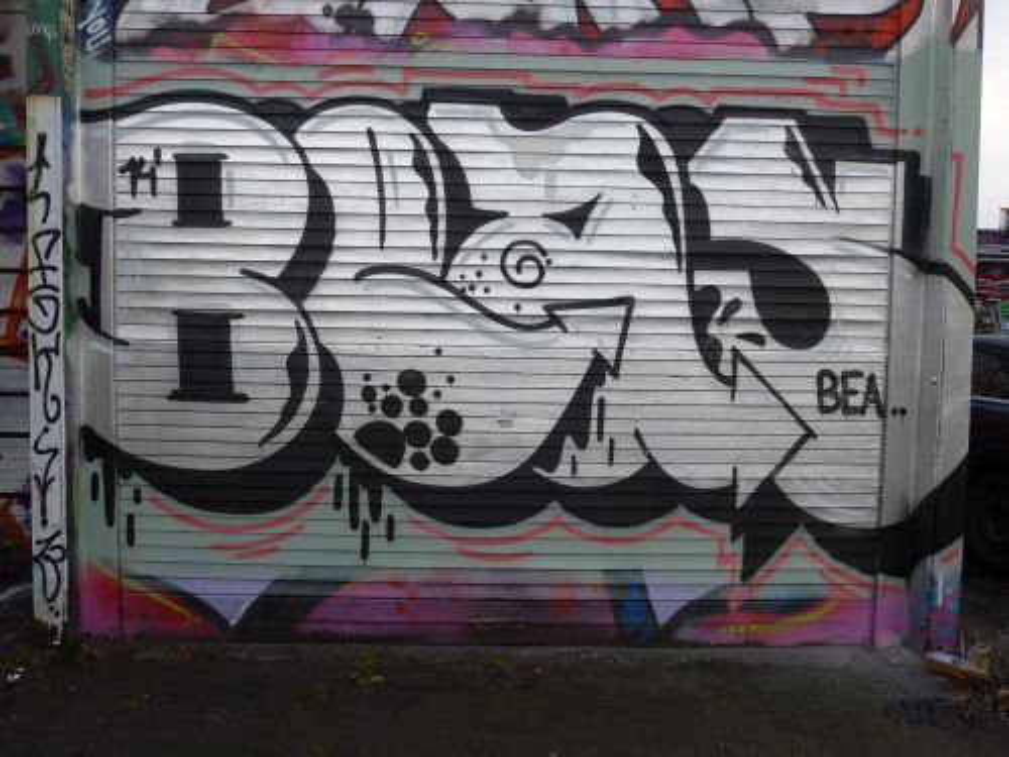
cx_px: 504
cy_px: 378
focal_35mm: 29
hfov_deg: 61.7
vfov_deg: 48.2
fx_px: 845
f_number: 2.8
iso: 80
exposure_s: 1/320
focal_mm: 6
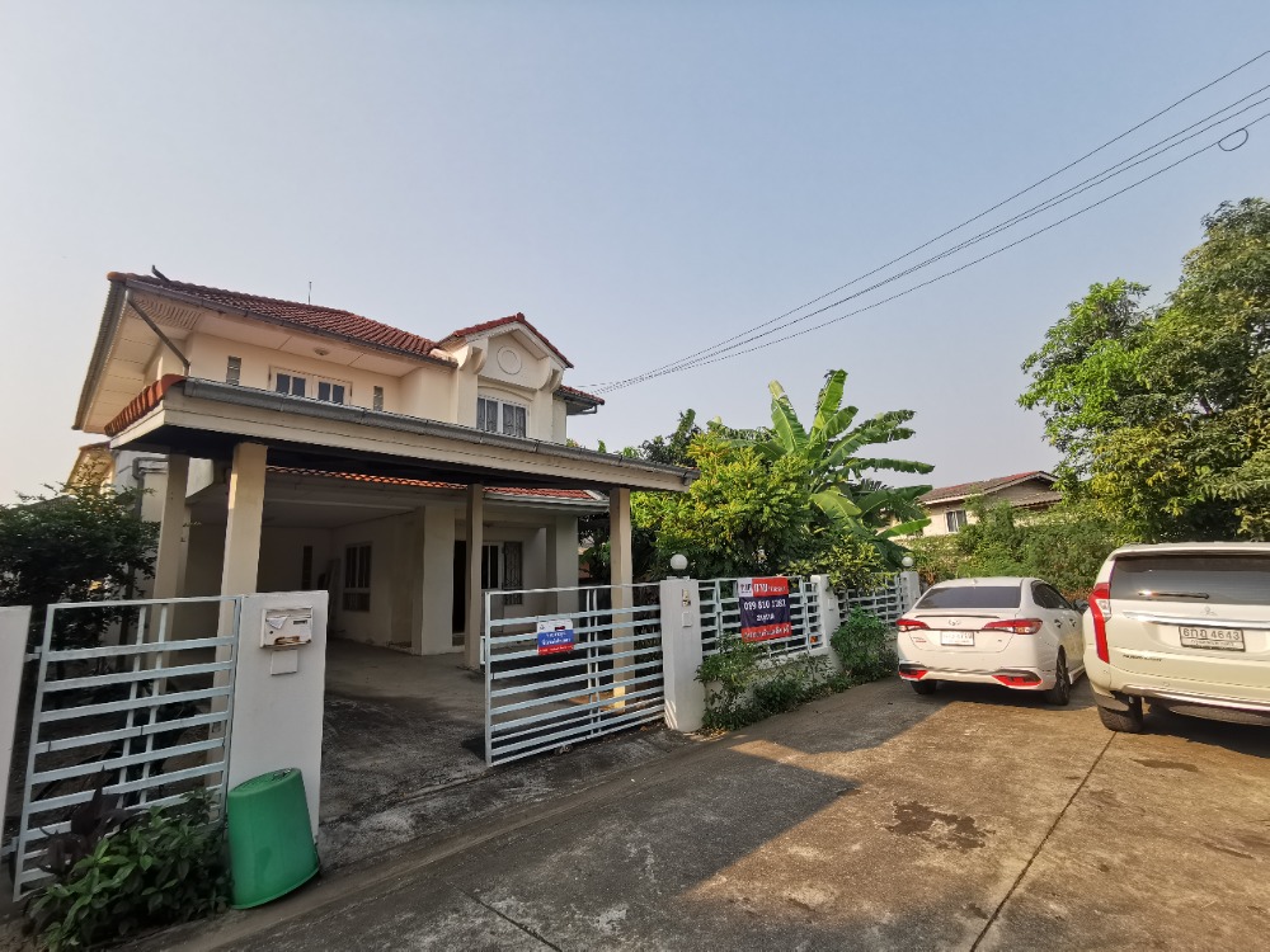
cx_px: 635
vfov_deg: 78.1
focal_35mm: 16
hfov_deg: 94.5
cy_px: 476
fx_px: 587
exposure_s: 1/709
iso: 50
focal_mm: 2.35
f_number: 2.2
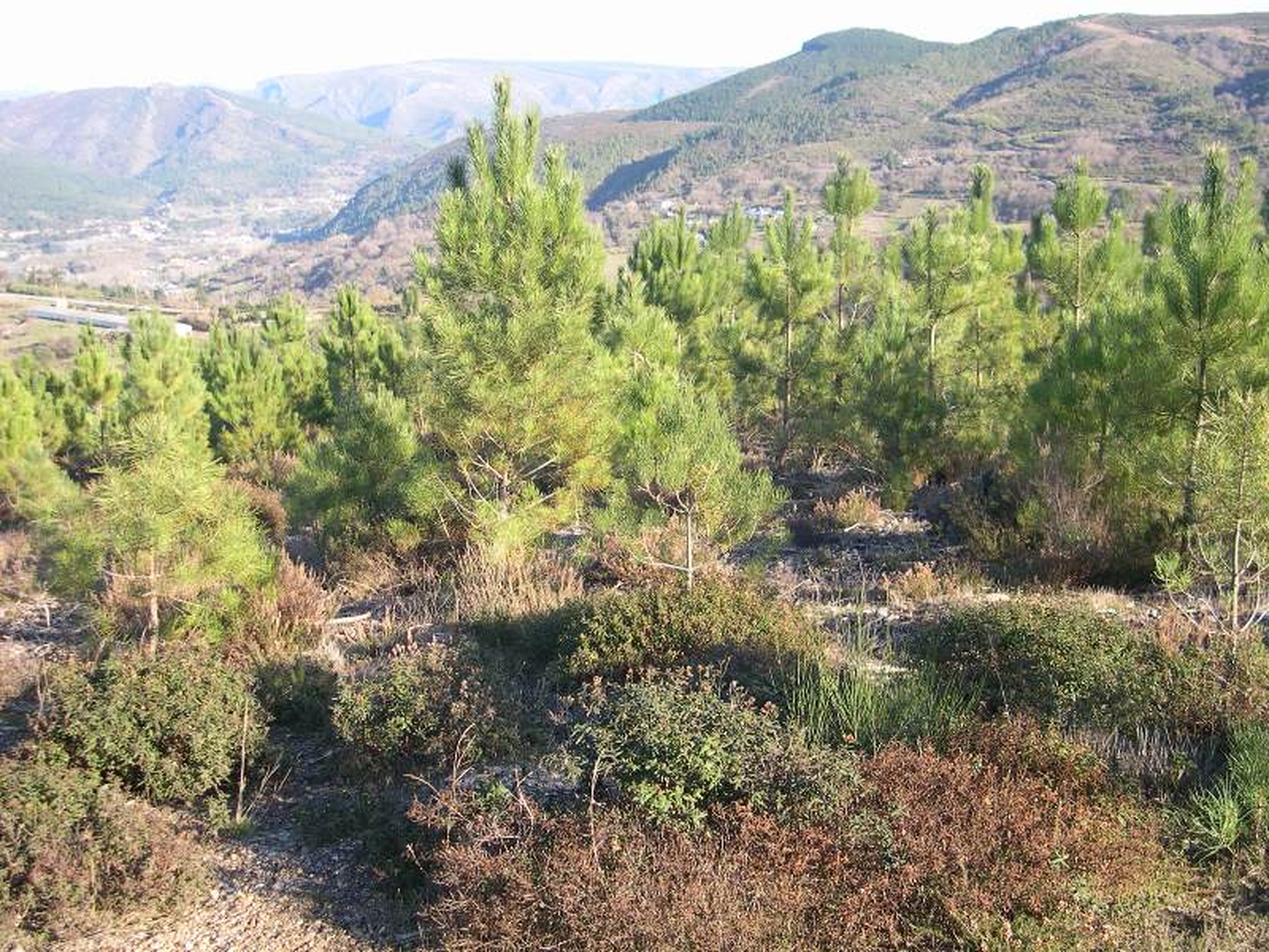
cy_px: 476
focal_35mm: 38
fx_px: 1393
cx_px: 634
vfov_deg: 37.7
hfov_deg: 49.0
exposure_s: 1/262
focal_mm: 8
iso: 100
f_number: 2.8
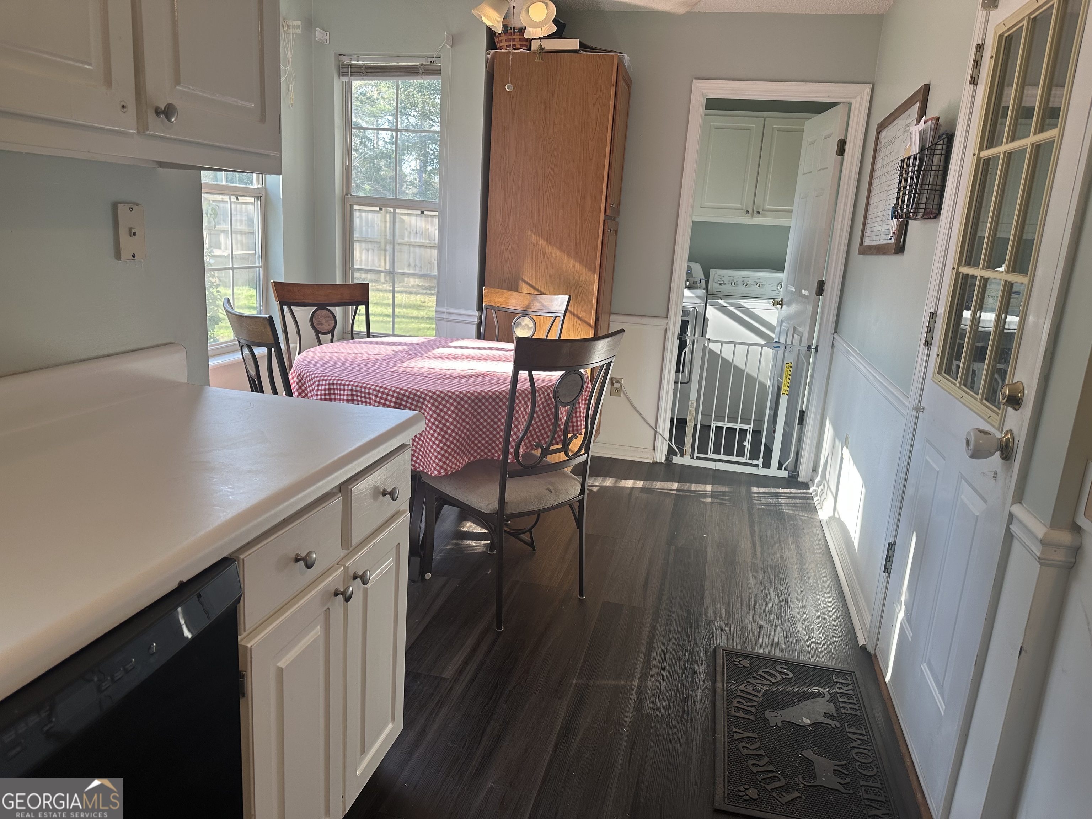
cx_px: 546
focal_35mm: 24
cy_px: 410
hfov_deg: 71.6
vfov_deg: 56.8
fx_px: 757
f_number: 1.78
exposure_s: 1/120
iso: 100
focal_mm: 6.86
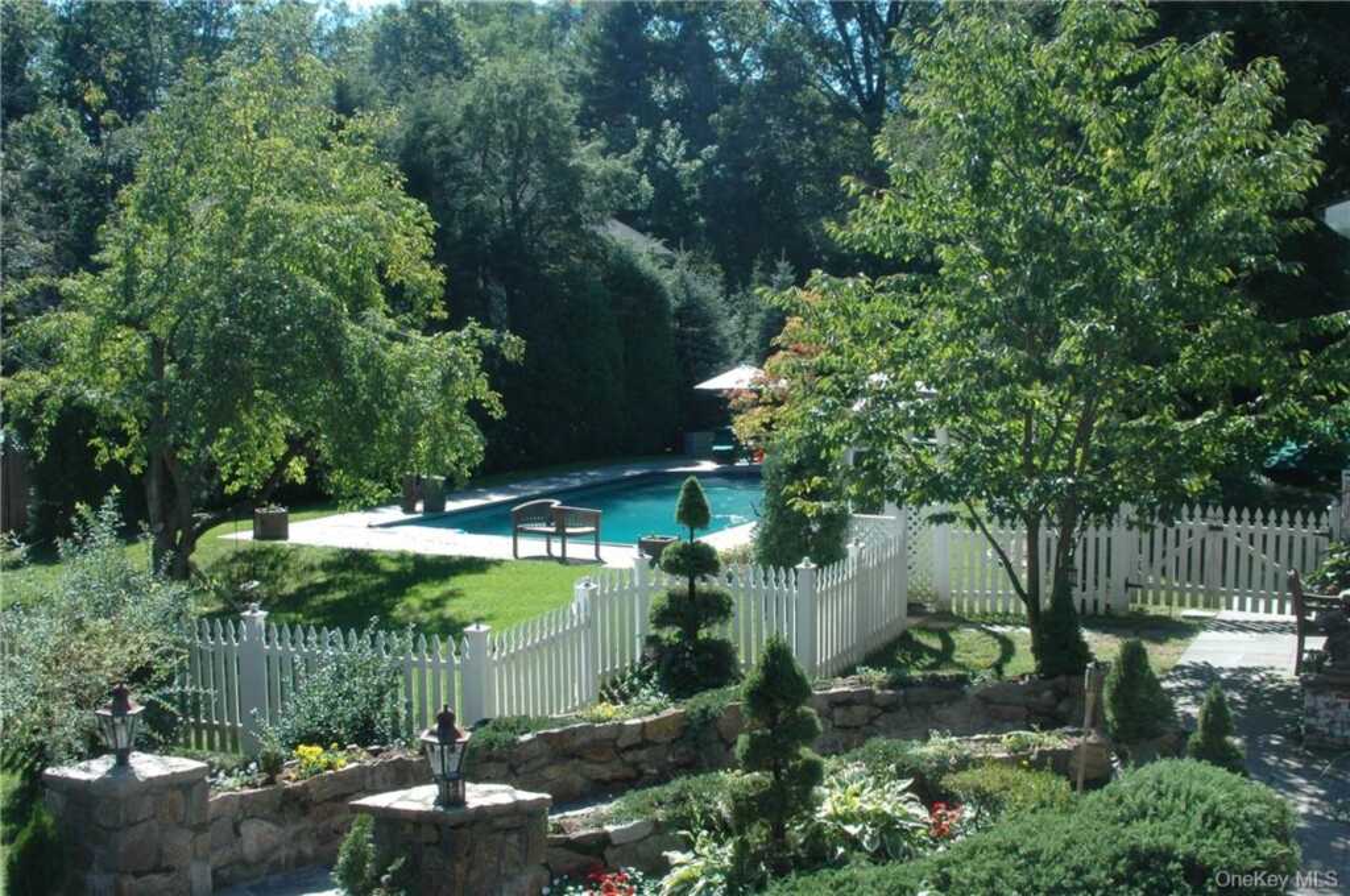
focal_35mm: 42
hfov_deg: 46.5
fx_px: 1573
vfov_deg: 31.8
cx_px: 675
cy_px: 448
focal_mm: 28
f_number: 7.1
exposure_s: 1/200
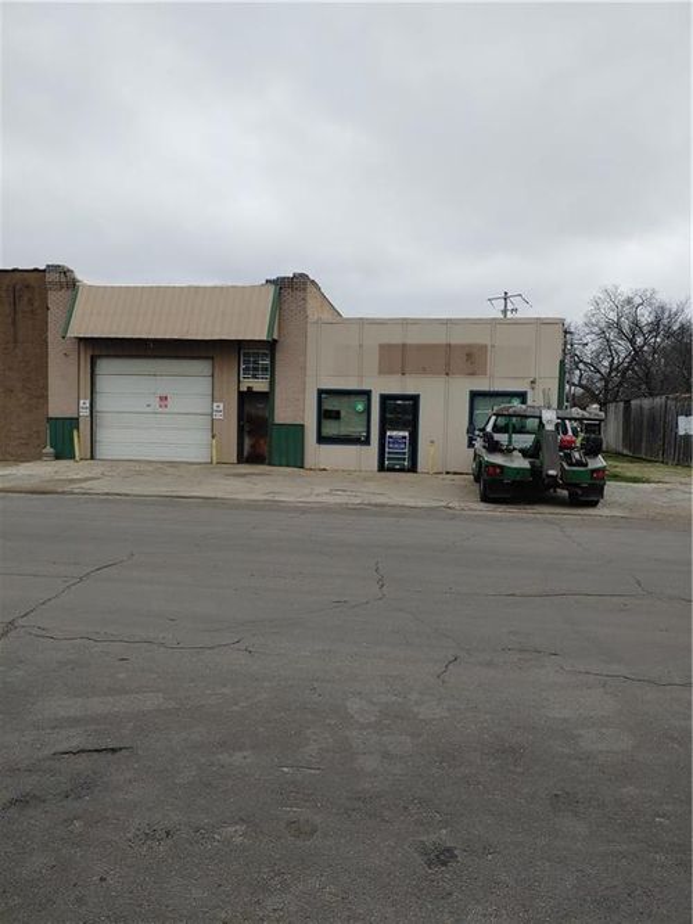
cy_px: 462
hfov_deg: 53.0
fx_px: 694
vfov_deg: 67.3
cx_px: 346
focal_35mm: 26
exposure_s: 1/935
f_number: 1.8
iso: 50
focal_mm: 4.36
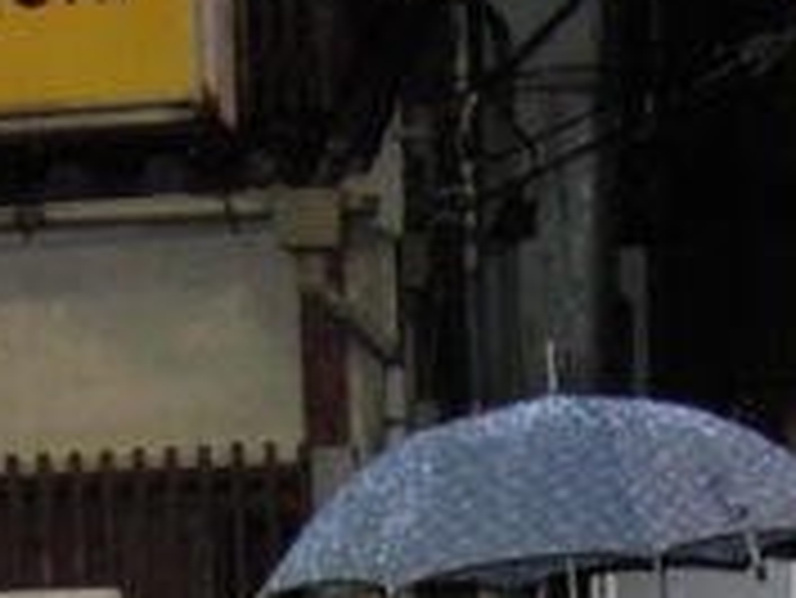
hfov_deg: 12.5
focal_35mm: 158
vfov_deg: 8.7
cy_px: 1367
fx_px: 3636
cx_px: 423
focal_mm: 5
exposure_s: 1/30
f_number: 2.8
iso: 360
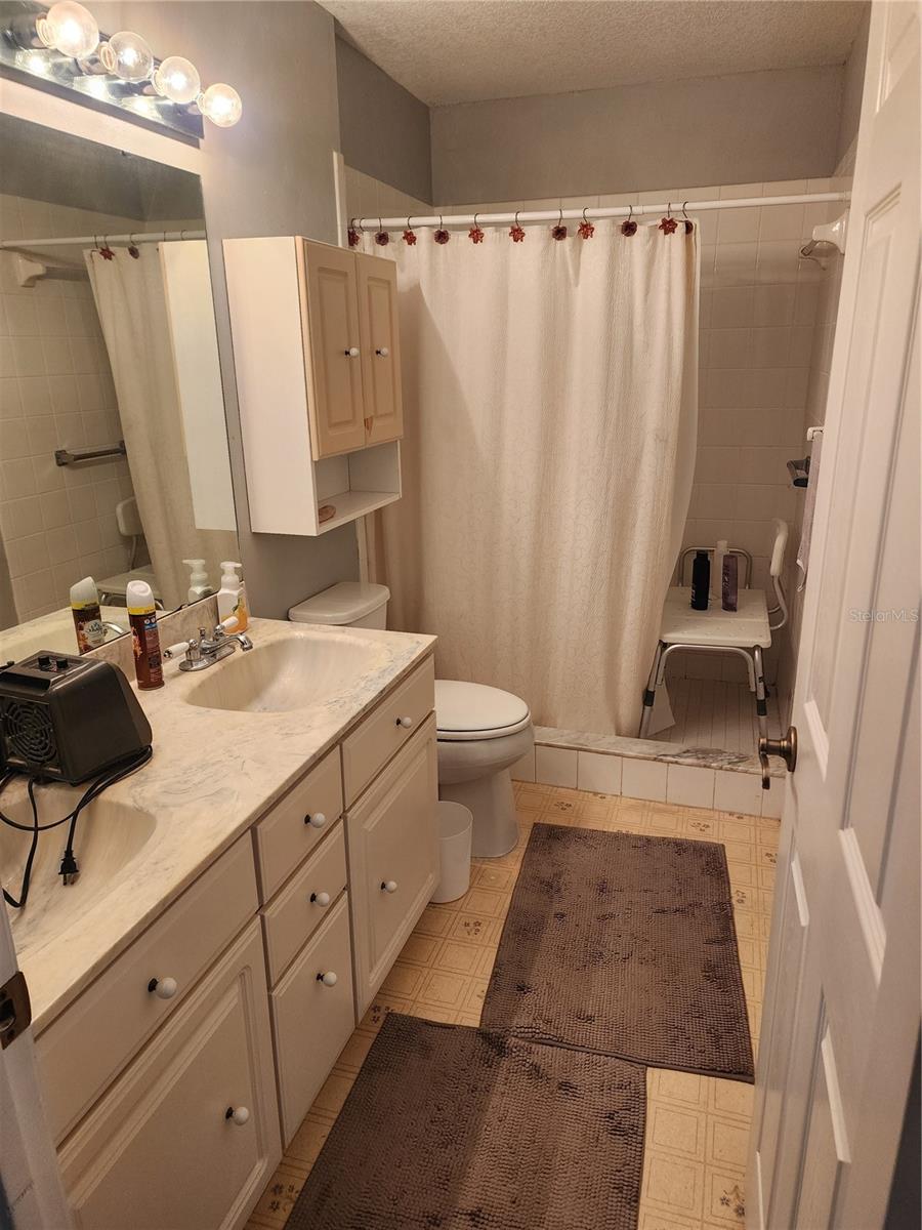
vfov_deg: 73.9
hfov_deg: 58.9
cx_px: 461
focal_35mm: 23
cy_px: 615
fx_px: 817
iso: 160
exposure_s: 1/120
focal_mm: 6.4
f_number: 1.8
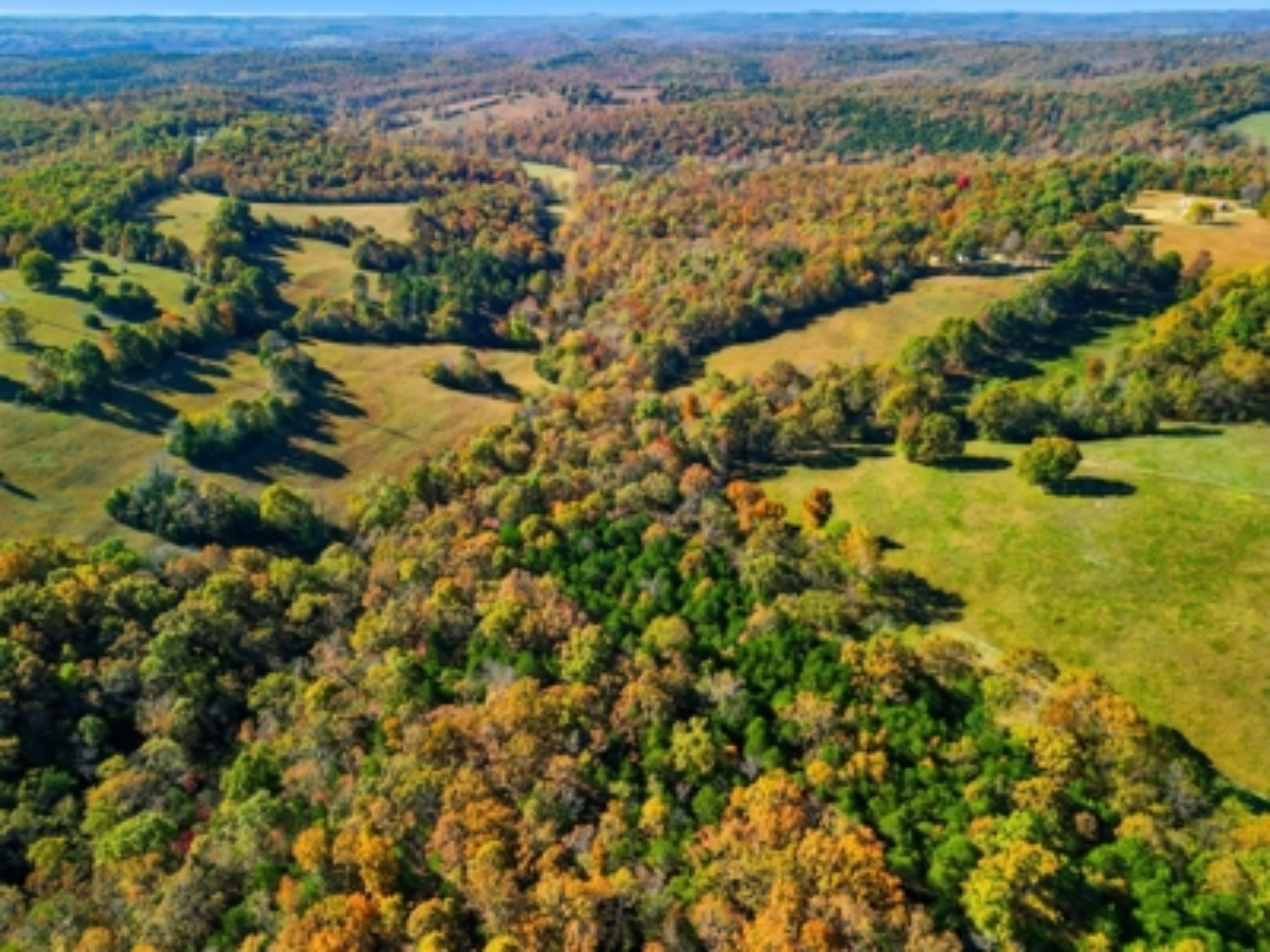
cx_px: 635
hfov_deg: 71.6
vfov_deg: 56.8
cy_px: 476
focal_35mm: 24
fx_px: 881
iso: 110
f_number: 1.7
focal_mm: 6.7
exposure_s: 1/500
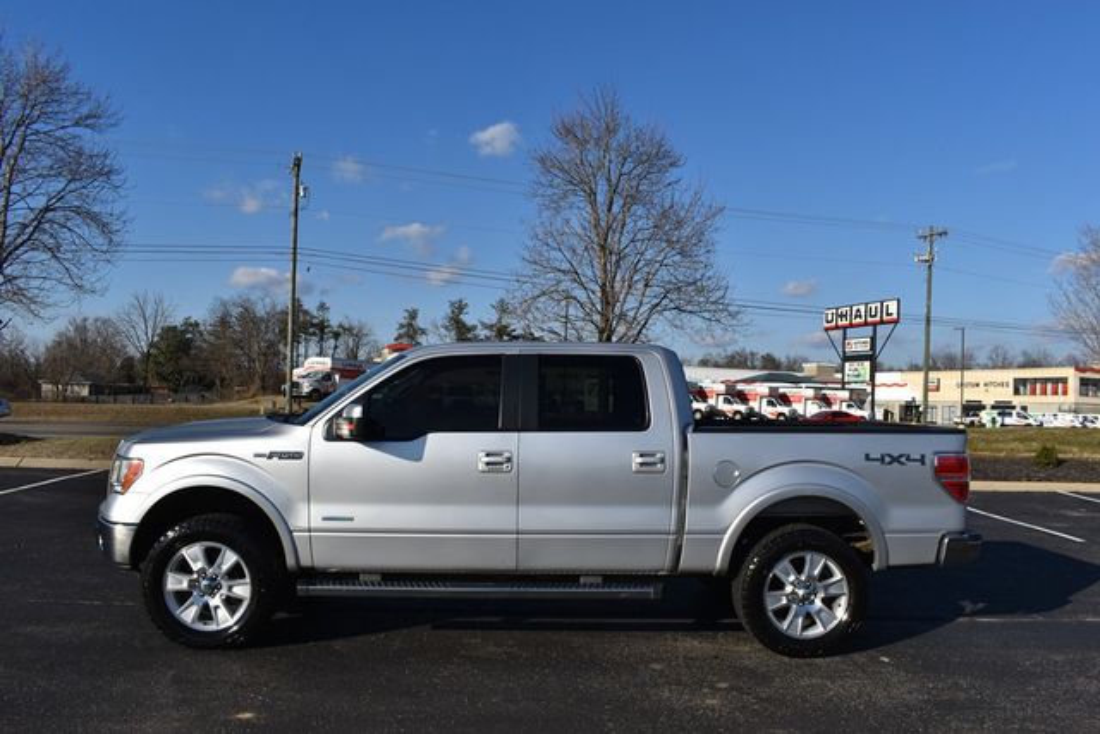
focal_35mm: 27
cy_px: 367
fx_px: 825
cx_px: 550
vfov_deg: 48.0
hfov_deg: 67.4
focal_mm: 18
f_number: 10
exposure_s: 1/400
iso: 100
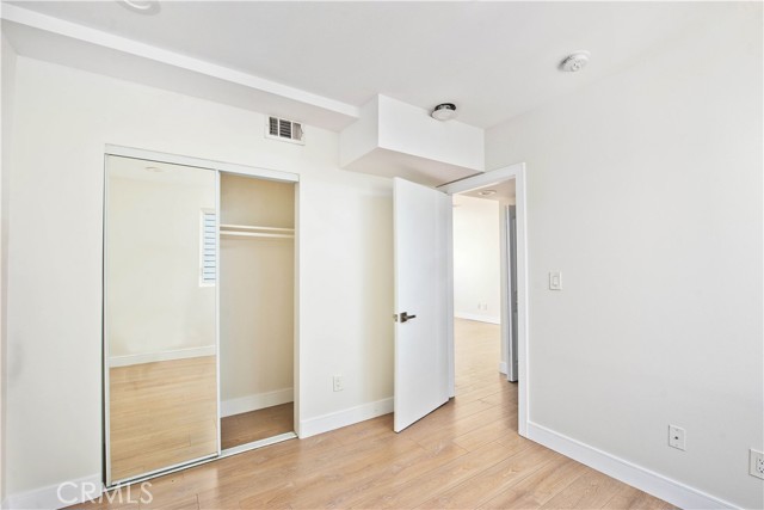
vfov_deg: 73.8
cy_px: 255
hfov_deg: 96.7
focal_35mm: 16
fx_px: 340
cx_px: 382
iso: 400
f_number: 6.3
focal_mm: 16
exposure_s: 1/250
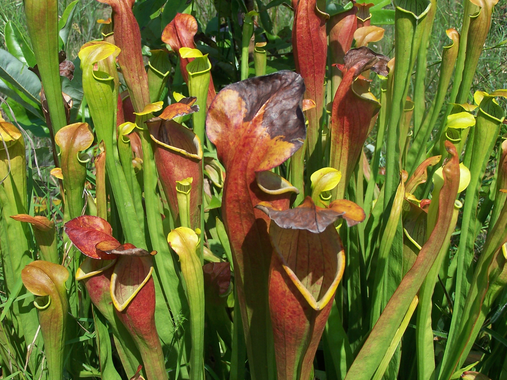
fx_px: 747
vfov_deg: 28.6
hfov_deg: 37.5
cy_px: 190
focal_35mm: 51
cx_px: 254
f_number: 4
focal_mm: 8.5
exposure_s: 1/500
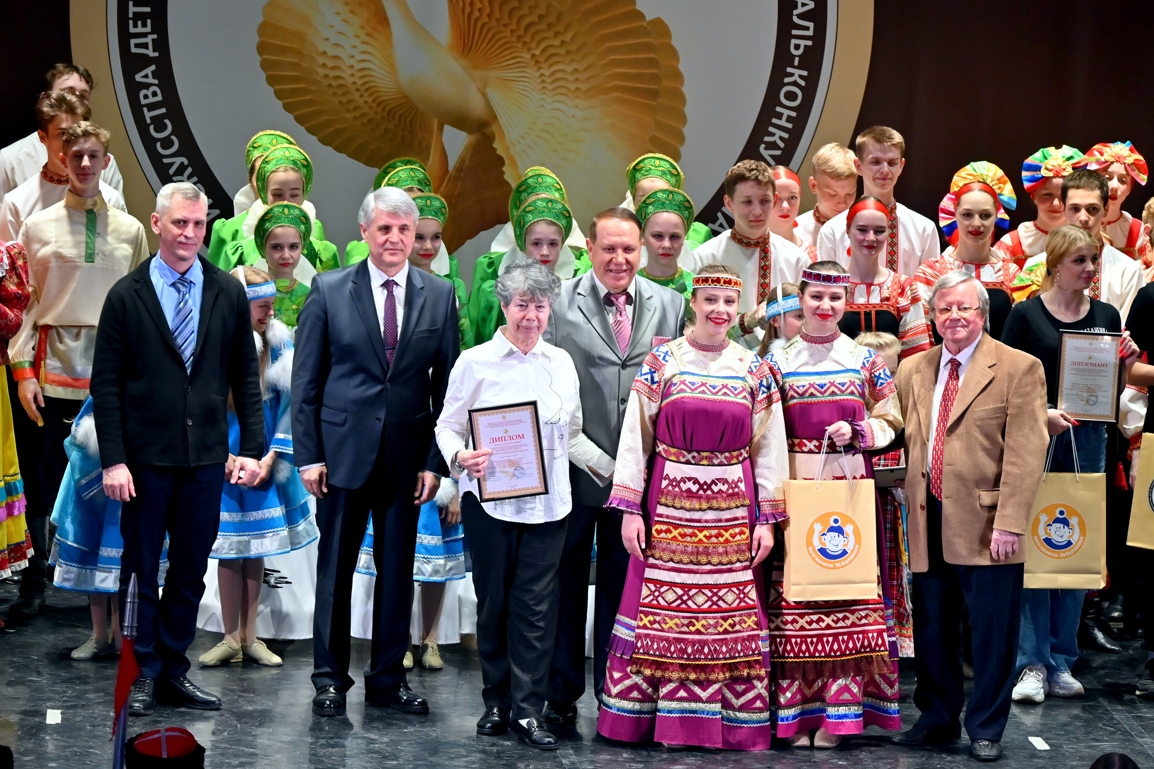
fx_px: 5769
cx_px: 577
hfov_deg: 11.4
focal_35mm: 180
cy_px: 384
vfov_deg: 7.6
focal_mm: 120
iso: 800
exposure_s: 1/125
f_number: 5.6
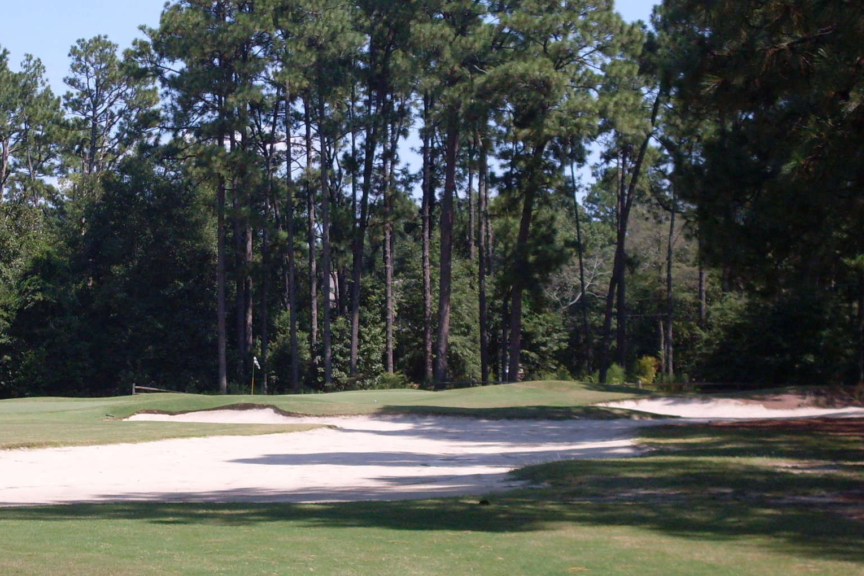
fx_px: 2448
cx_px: 213
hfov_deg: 19.9
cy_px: 357
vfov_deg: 13.4
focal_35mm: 102
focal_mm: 9.9
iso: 80
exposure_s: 1/750
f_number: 3.4
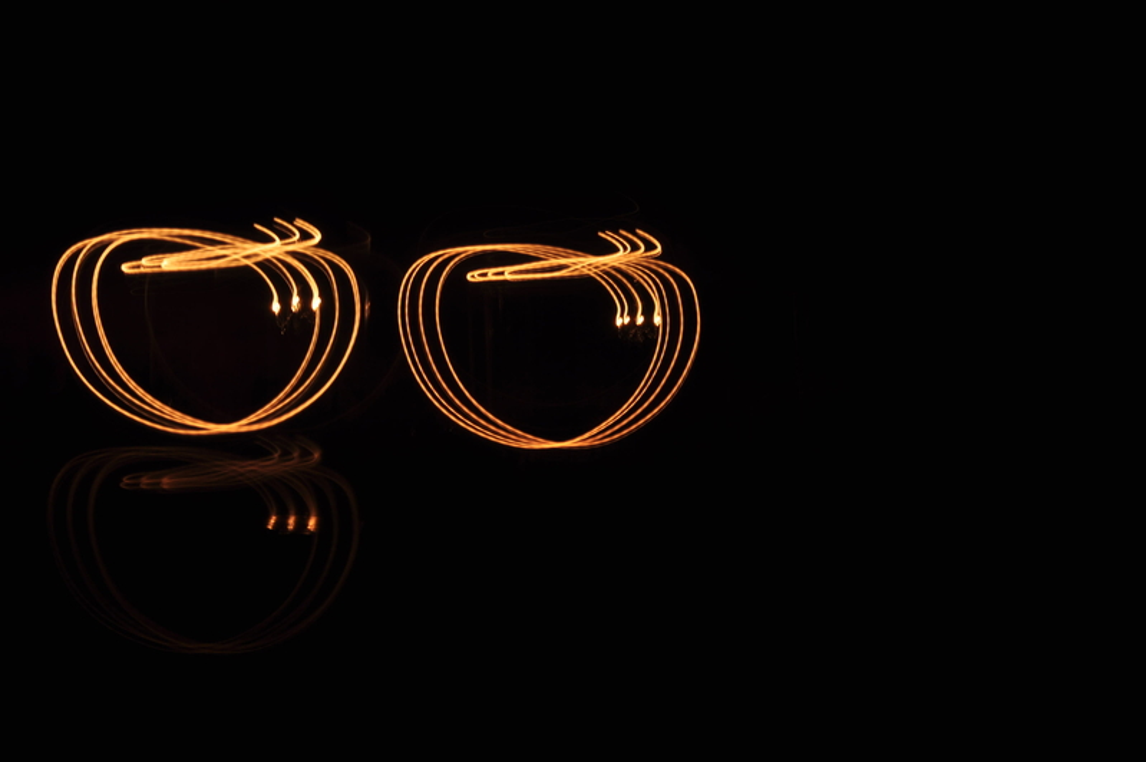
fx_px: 3911
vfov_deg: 11.1
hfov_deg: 16.7
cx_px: 573
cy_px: 381
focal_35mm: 123
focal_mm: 82
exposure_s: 1.6
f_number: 18
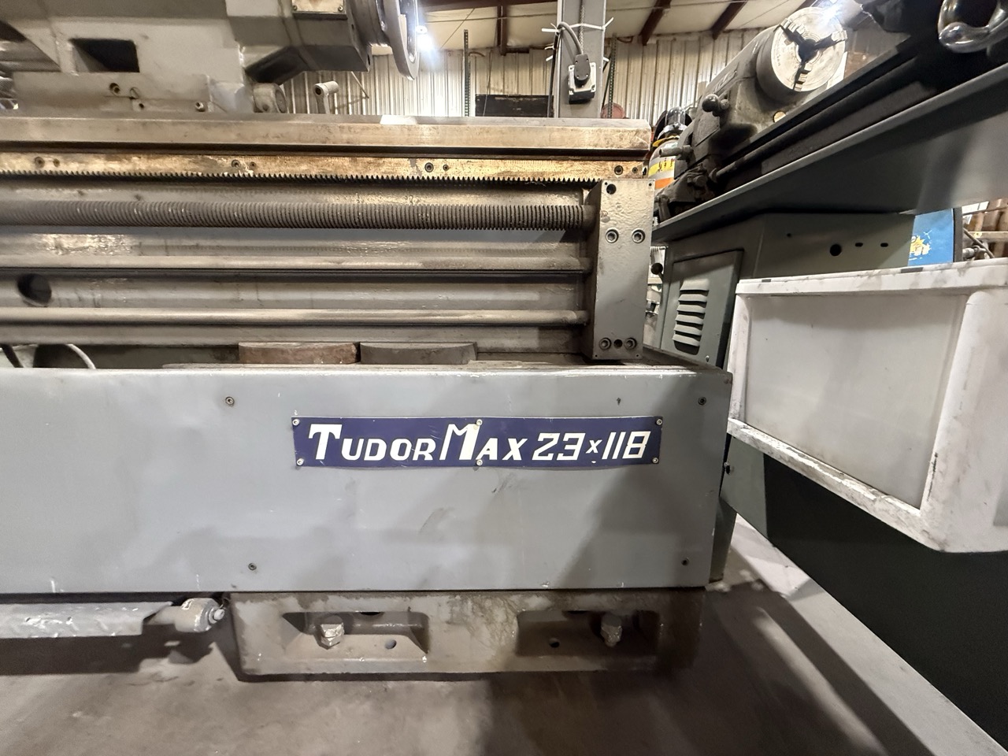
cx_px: 504
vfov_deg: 85.7
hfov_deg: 102.1
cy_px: 378
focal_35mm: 14
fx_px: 408
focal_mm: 2.22
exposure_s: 1/60
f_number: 2.2
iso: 800
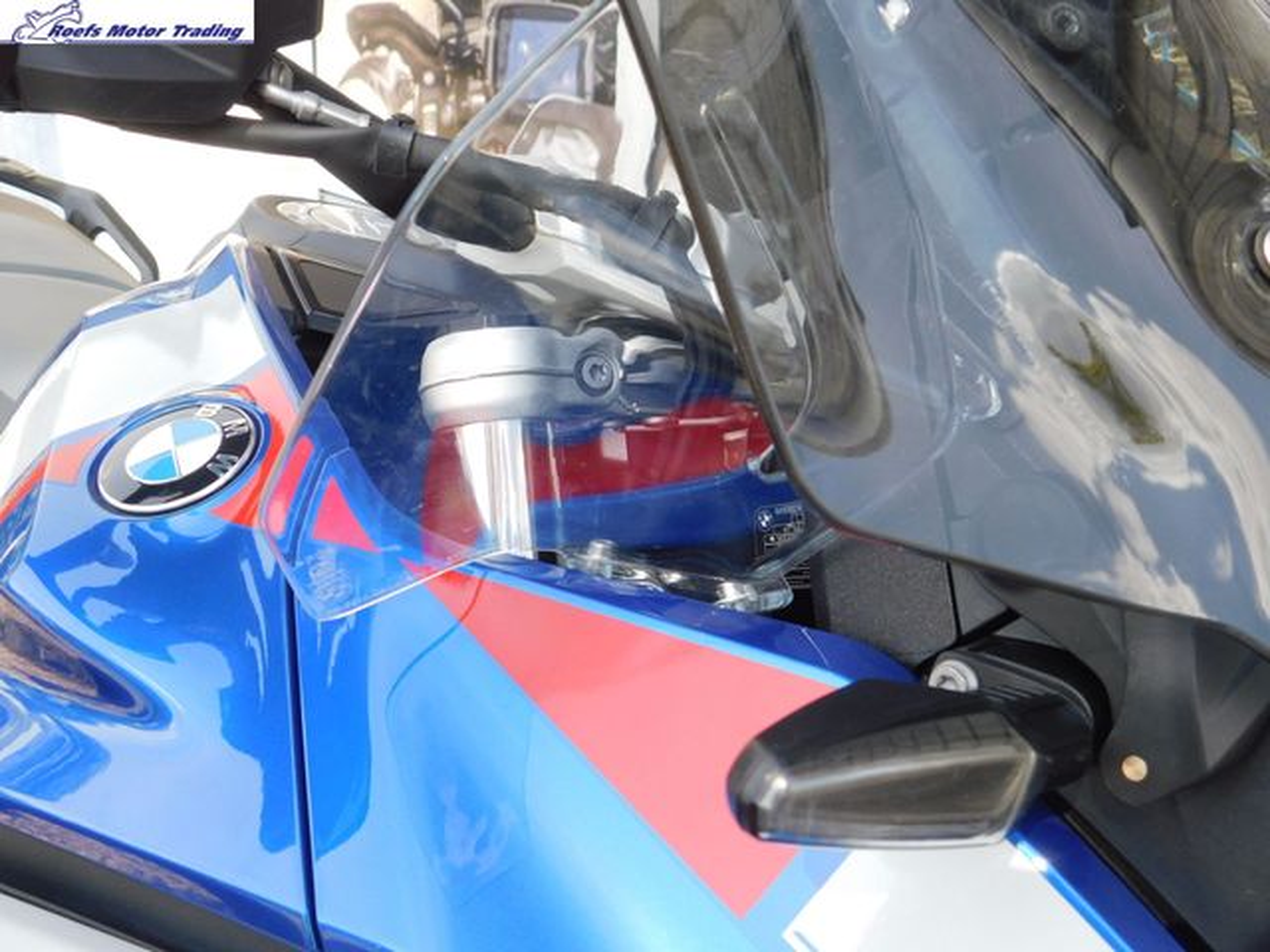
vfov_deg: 46.8
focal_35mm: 30
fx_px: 1101
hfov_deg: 60.0
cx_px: 635
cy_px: 476
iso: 125
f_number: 3.2
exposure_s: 1/250
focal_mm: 5.3
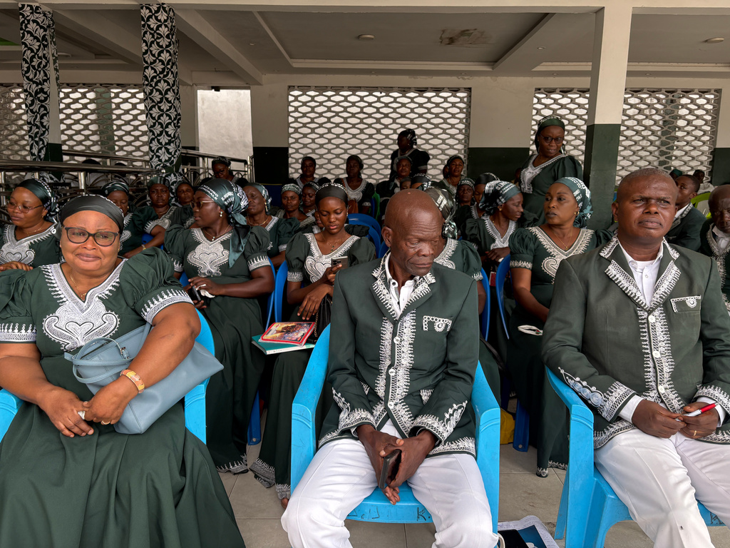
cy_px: 274
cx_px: 365
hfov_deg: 67.3
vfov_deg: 53.1
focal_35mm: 26
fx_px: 548
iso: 64
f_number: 1.6
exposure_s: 1/302
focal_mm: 6
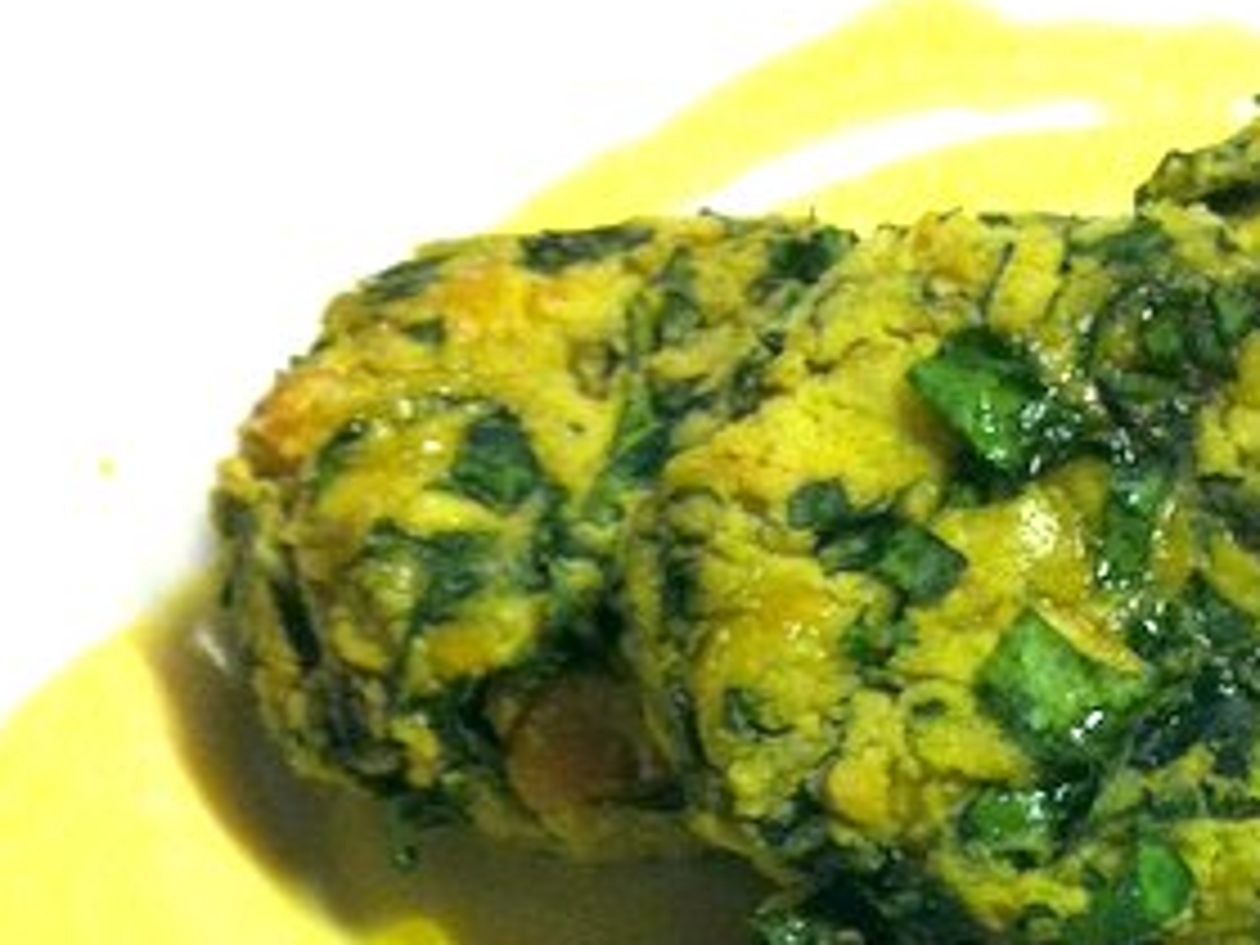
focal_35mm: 80
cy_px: 947
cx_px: 1215
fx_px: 2912
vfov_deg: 18.0
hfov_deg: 23.5
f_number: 2.8
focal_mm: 3.85
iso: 80
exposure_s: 1/17
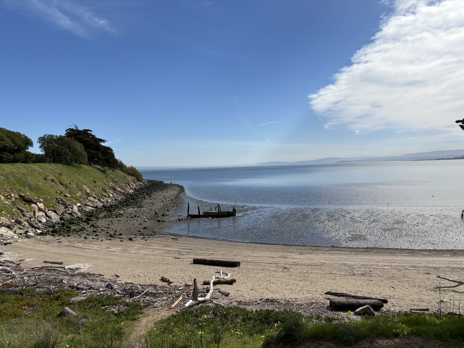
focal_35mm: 26
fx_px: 349
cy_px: 174
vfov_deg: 53.1
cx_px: 232
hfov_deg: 67.3
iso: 50
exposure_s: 1/5348
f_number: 1.6
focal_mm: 5.96
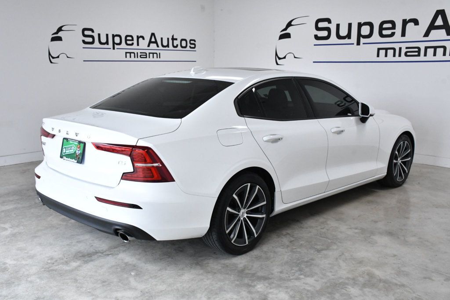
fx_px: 487
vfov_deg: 34.2
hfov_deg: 49.6
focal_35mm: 39
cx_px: 225
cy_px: 150
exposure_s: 1/400
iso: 2500
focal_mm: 26
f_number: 11
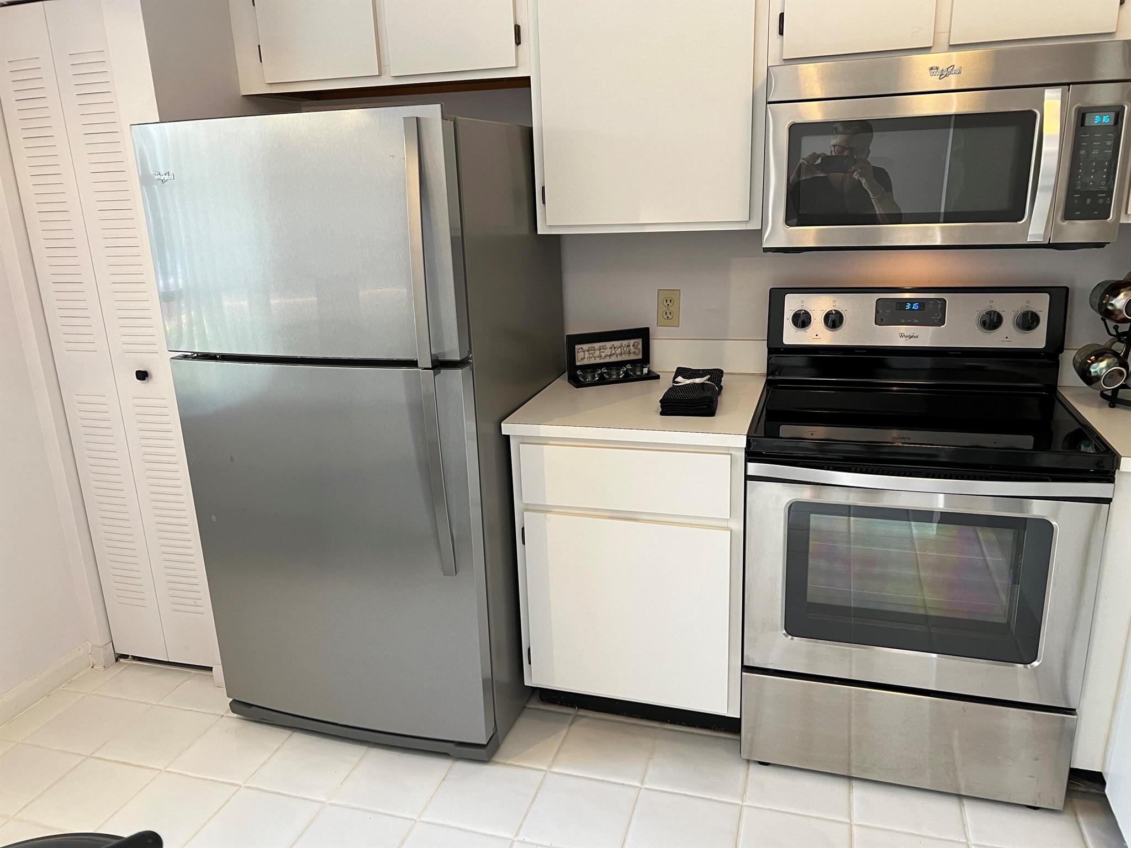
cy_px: 424
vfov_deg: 53.1
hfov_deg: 67.3
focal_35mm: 26
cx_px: 566
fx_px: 849
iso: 125
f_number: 1.5
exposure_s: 1/60
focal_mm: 5.7
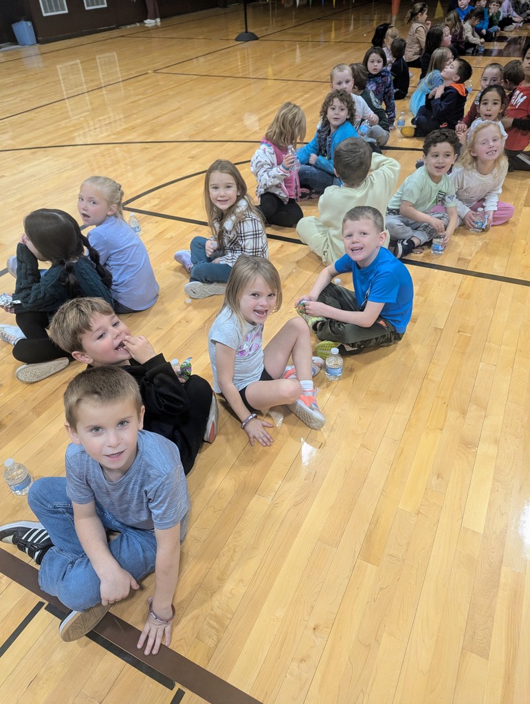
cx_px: 265
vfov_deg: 71.5
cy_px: 352
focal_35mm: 24
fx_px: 489
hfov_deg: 56.9
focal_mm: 6.81
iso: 286
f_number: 1.85
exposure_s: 1/76.9
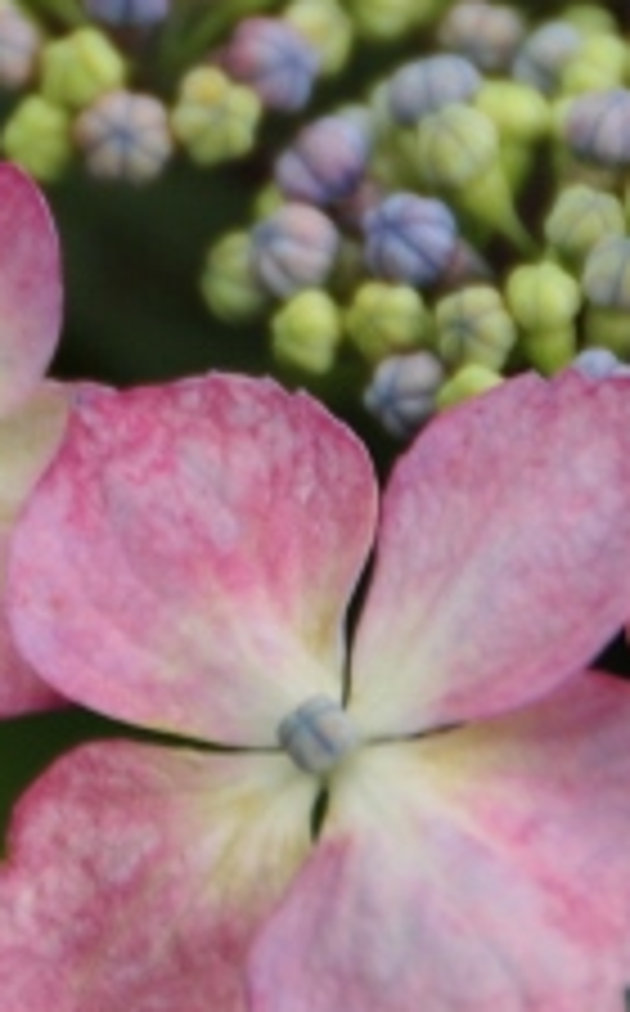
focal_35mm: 870
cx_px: 130
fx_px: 23977
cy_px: 254
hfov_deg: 1.5
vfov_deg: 2.4
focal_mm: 200
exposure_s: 1/50
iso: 200
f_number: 6.3
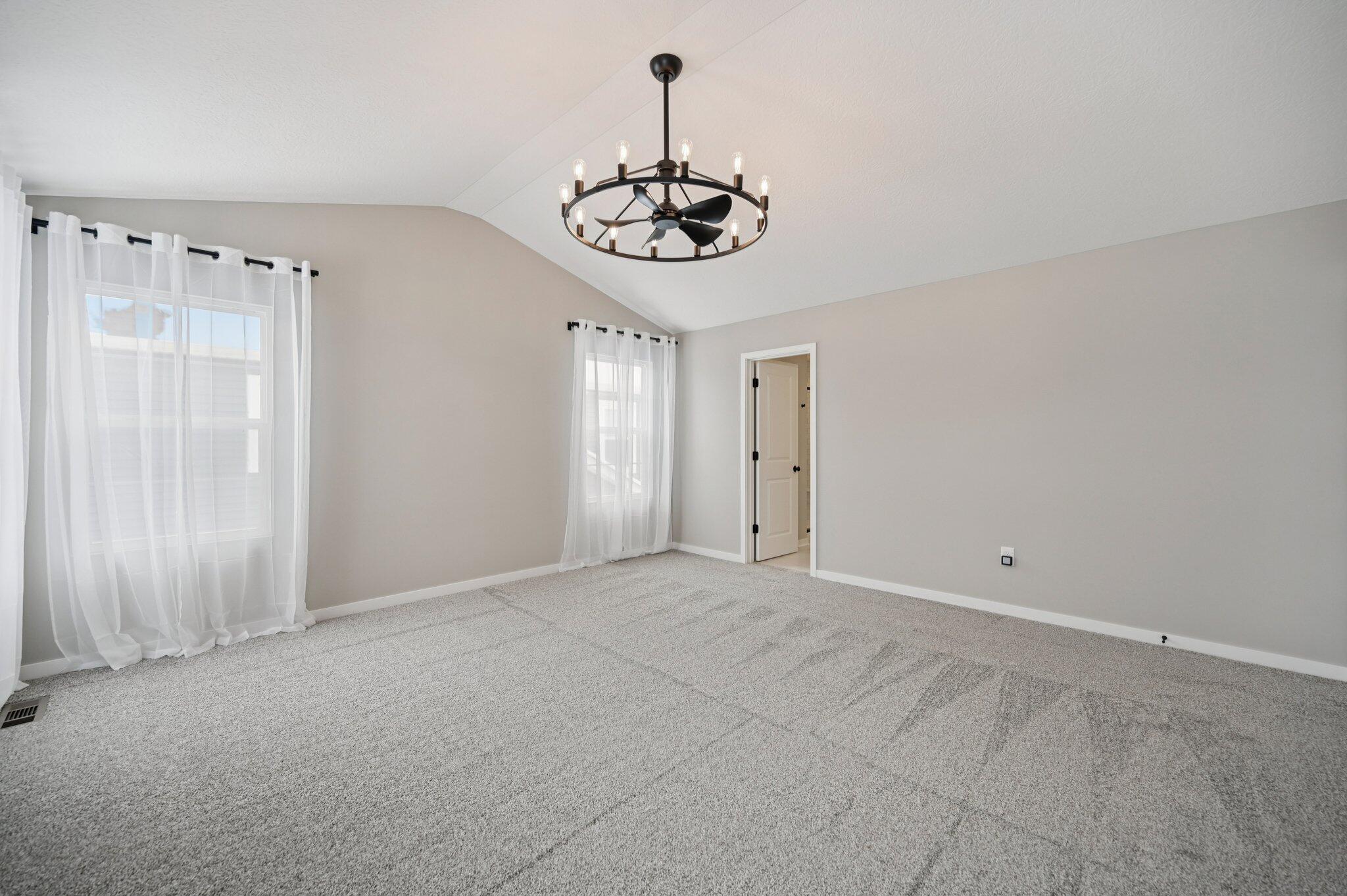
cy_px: 448
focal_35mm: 14
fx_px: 523
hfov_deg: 104.3
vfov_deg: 81.1
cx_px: 674
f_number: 4
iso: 400
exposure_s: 1/250
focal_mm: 14
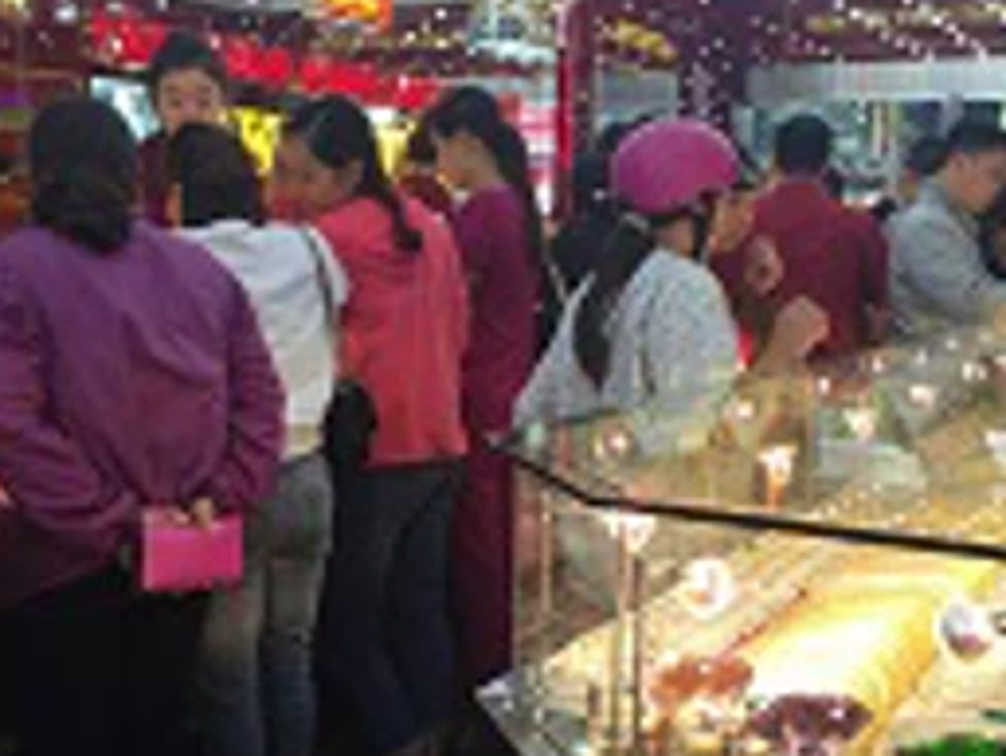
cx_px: 599
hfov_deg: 42.7
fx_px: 1279
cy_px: 349
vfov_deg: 32.9
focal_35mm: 44
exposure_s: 1/60
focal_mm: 4.15
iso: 32
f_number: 2.2
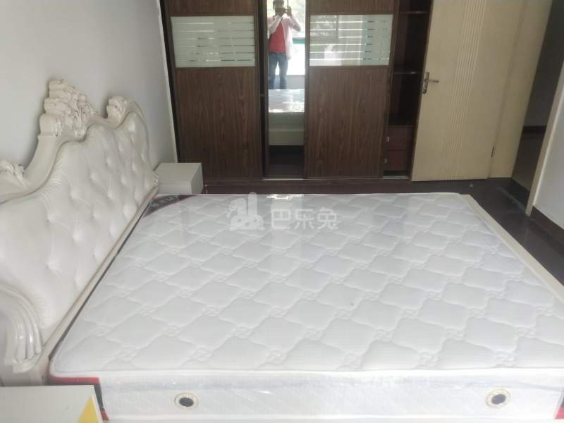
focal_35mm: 30
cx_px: 282
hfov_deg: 60.0
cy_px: 212
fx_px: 489
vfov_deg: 46.8
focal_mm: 3.95
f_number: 1.8
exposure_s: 1/100
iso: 245
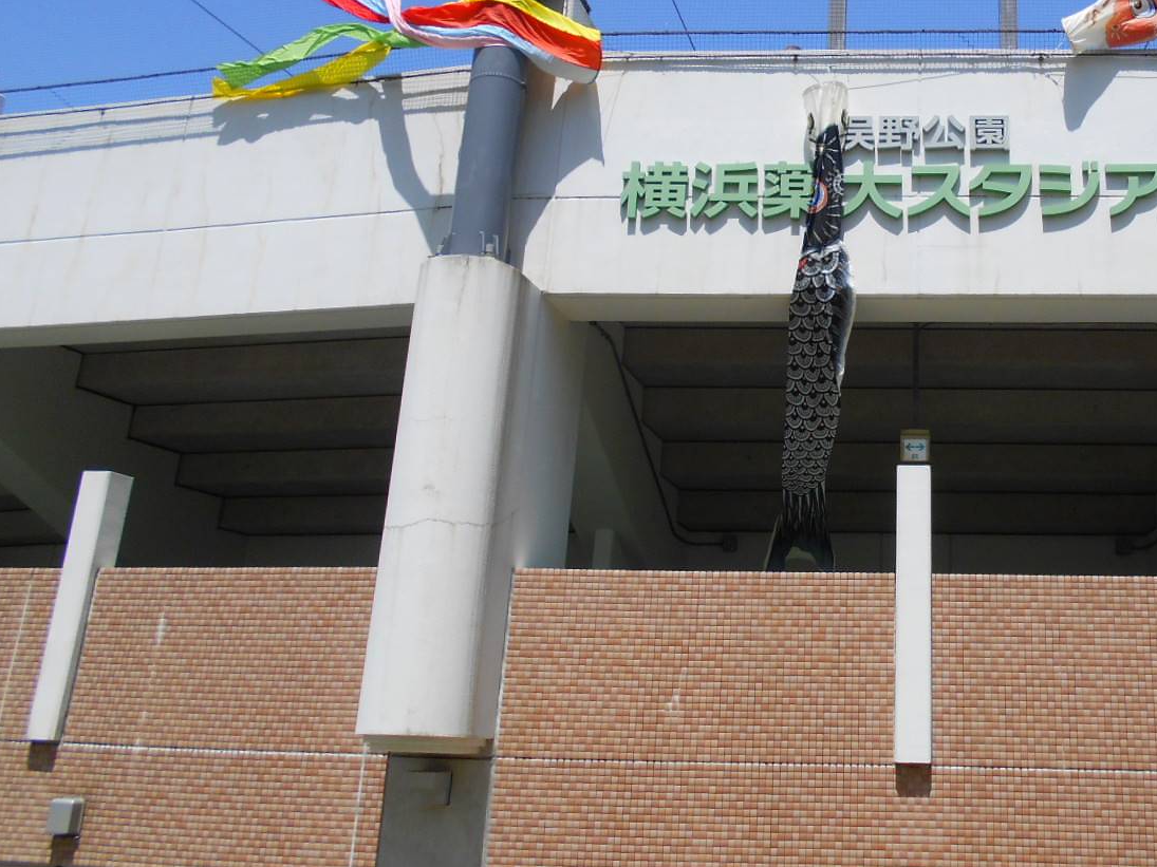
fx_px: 1270
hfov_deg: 47.5
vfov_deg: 37.3
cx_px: 841
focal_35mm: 38
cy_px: 295
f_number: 3.2
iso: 80
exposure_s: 1/1000
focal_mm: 4.6
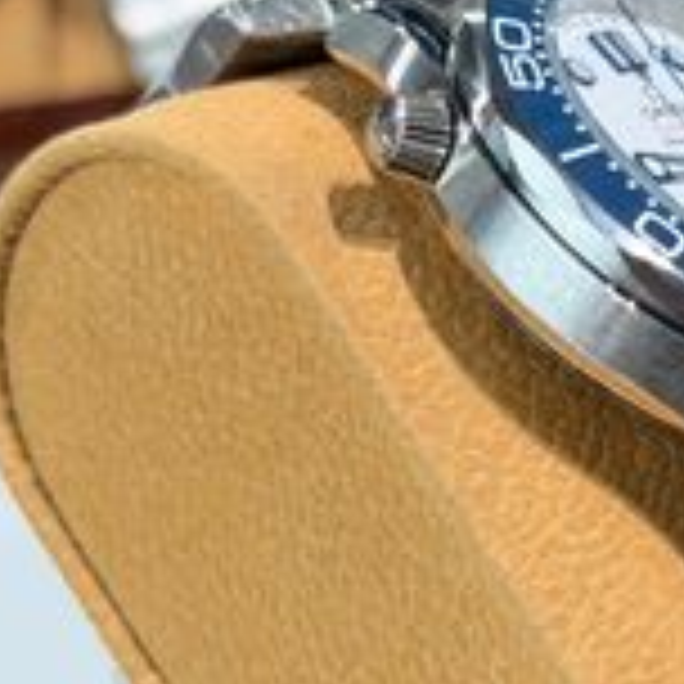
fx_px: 2504
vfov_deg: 15.6
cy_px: 302
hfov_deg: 15.3
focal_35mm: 112
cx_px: 662
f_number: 1.78
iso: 64
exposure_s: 1/239
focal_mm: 6.76
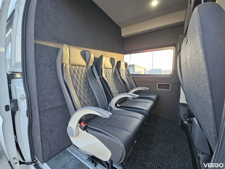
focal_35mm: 13
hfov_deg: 106.2
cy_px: 84
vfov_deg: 89.9
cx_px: 112
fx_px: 84
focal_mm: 2.2
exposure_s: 1/83.9
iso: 200
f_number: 2.2
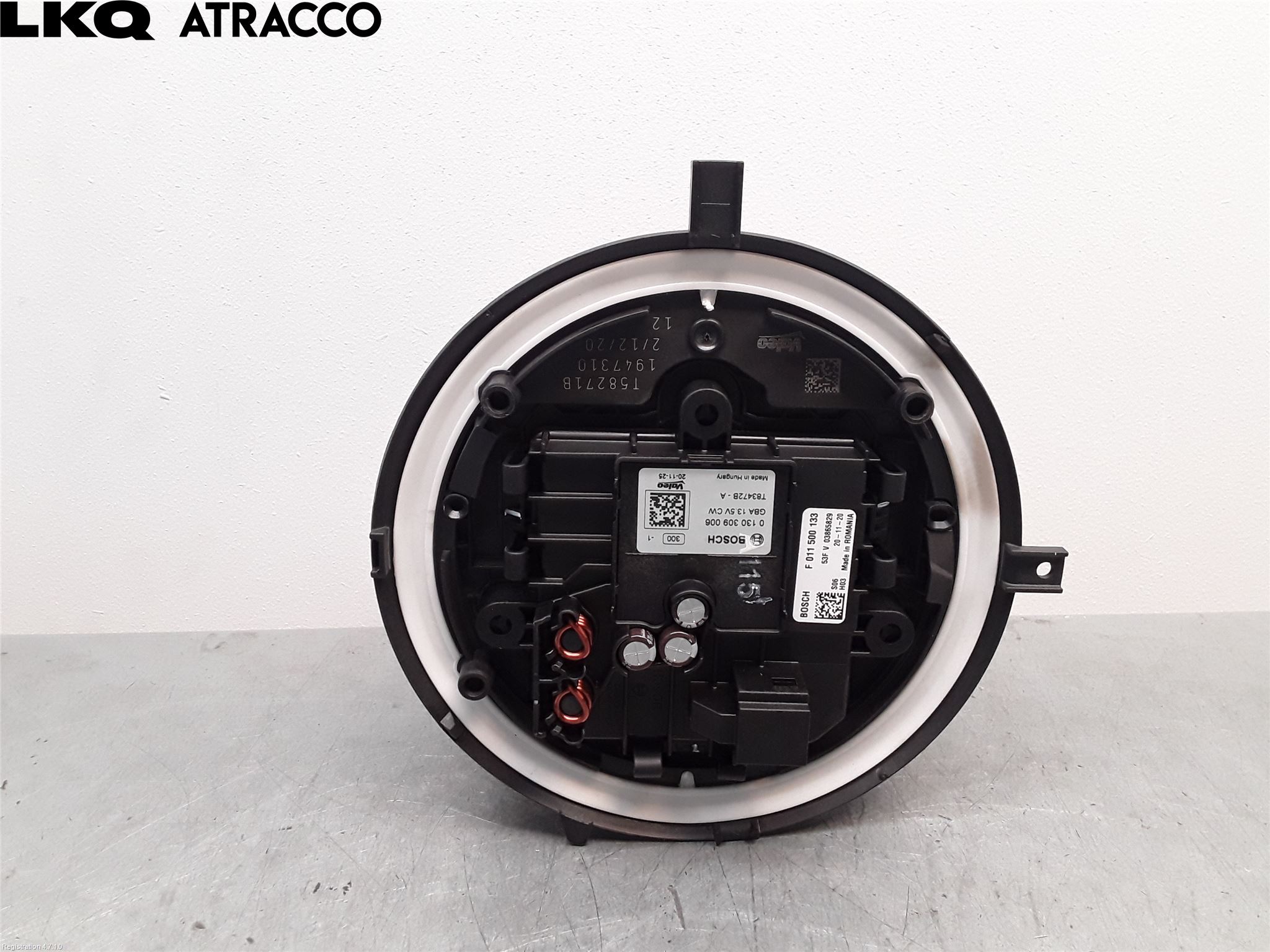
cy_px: 476
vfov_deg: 49.7
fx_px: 1027
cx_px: 635
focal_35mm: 28
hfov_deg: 63.4
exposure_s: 1/100
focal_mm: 2.91
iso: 100
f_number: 1.9
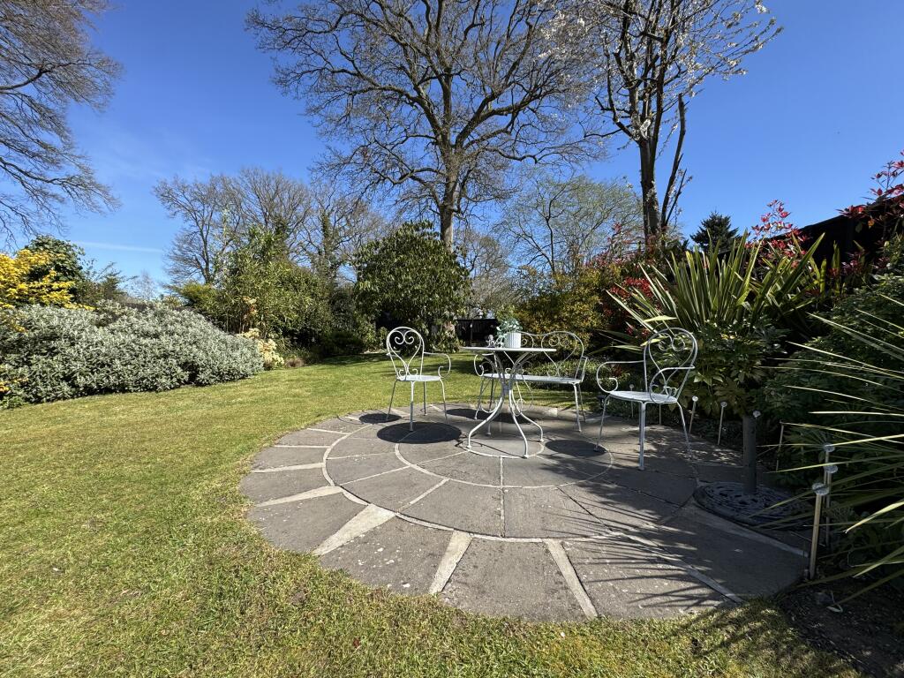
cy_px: 339
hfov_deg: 102.1
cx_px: 452
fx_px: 366
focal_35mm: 14
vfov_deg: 85.7
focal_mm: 2.22
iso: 50
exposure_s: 1/932
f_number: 2.2
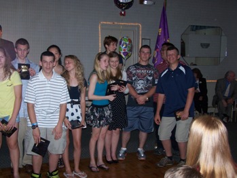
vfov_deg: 30.3
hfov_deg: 39.6
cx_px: 118
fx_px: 329
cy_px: 89
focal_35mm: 48
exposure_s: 1/60
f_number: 3
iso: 140
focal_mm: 8
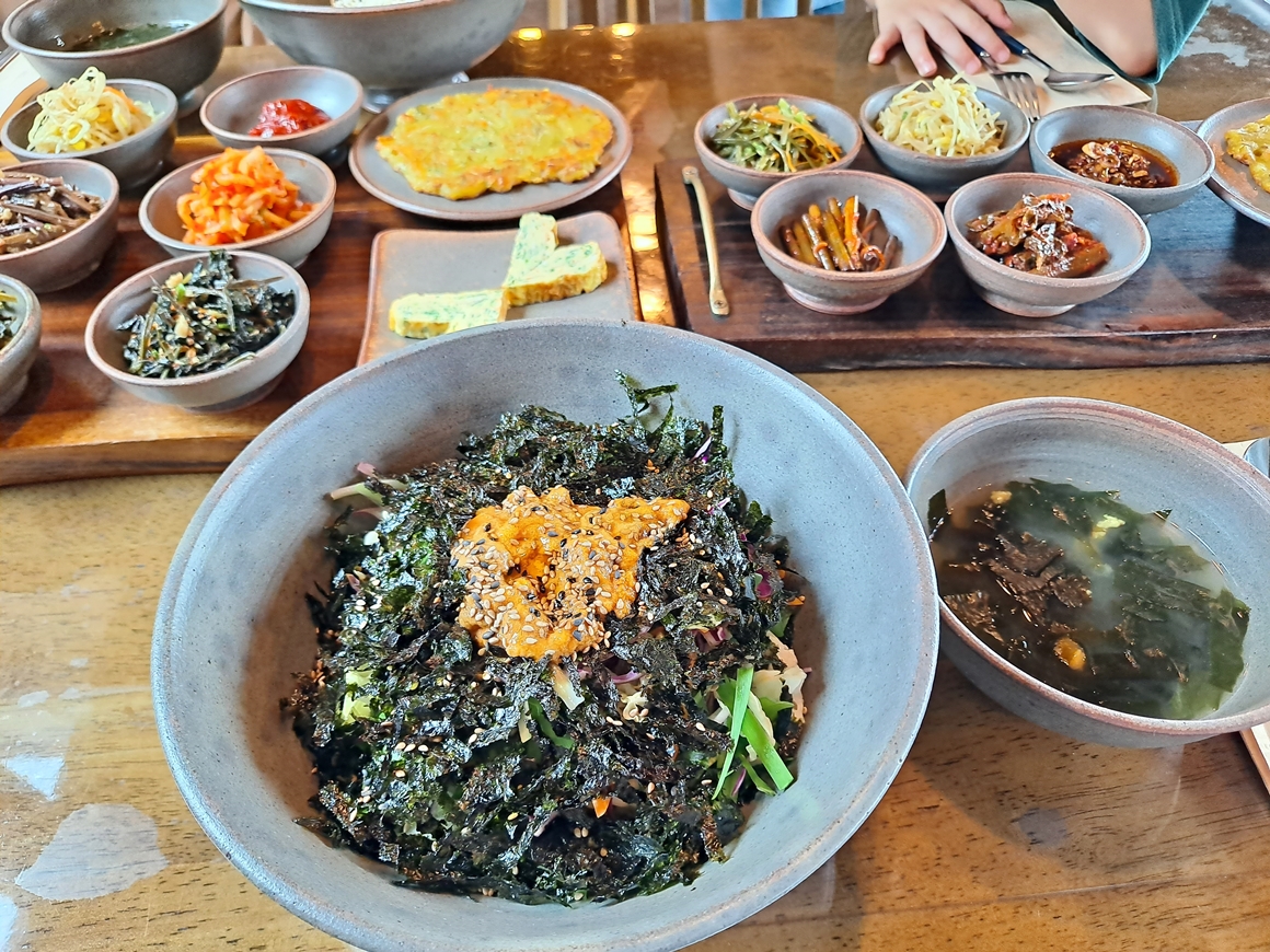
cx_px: 635
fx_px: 881
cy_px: 476
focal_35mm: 24
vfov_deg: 56.8
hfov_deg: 71.6
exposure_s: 1/60
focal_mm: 5.23
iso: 160
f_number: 1.8
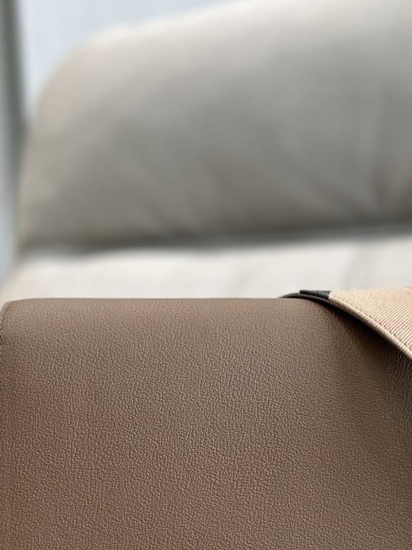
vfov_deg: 35.1
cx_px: 255
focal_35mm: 53
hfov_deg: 27.4
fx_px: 841
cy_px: 434
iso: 200
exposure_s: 1/121
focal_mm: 6.86
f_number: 1.78
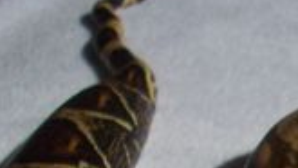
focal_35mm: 196
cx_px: 473
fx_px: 1549
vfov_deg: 5.9
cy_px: 406
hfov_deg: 10.5
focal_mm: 6.2
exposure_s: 1/1401
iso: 80
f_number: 5.6
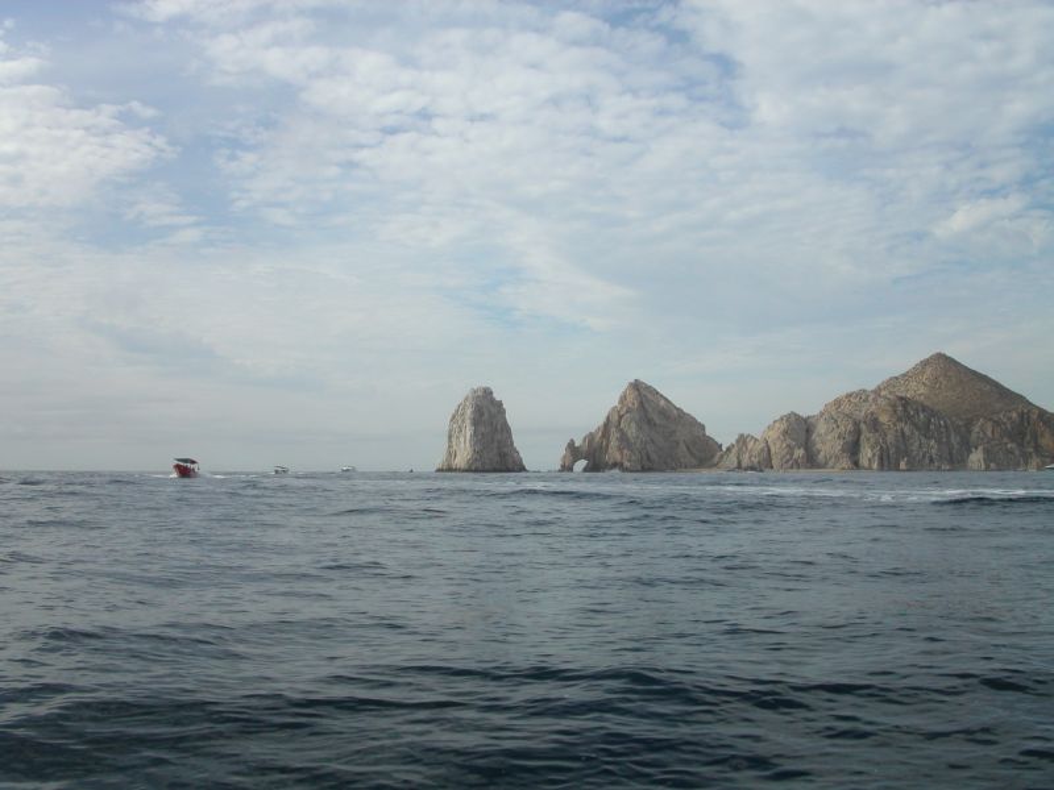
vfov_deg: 37.7
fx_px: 1157
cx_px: 527
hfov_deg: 49.0
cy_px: 395
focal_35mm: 38
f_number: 8
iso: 100
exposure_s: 1/350
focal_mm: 7.8
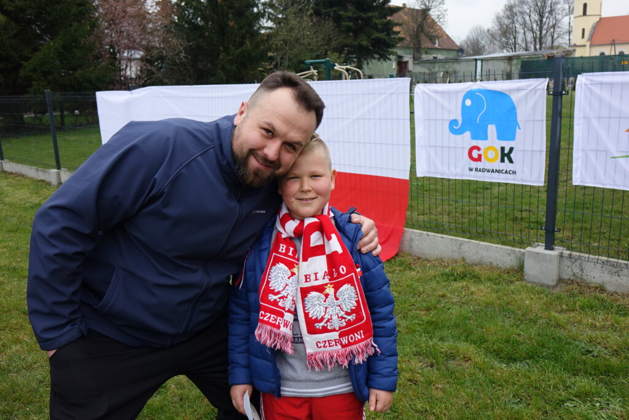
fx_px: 524
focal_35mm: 30
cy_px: 210
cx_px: 314
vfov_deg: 43.6
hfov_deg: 61.9
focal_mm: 11.13
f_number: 3.5
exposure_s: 1/200
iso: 125
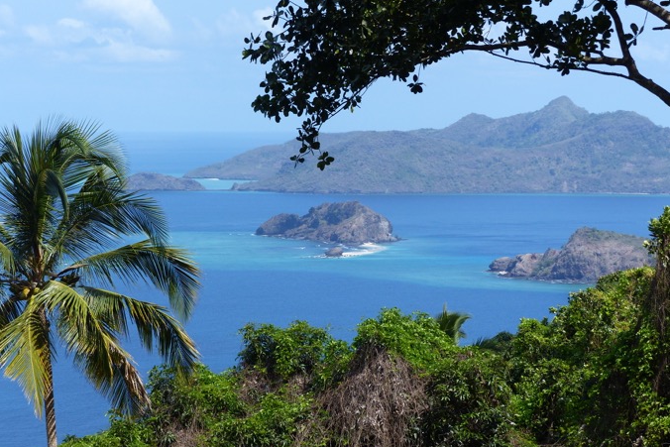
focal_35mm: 137
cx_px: 335
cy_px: 204
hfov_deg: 15.0
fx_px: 2550
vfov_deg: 10.0
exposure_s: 1/800
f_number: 4
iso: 100
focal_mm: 23.5
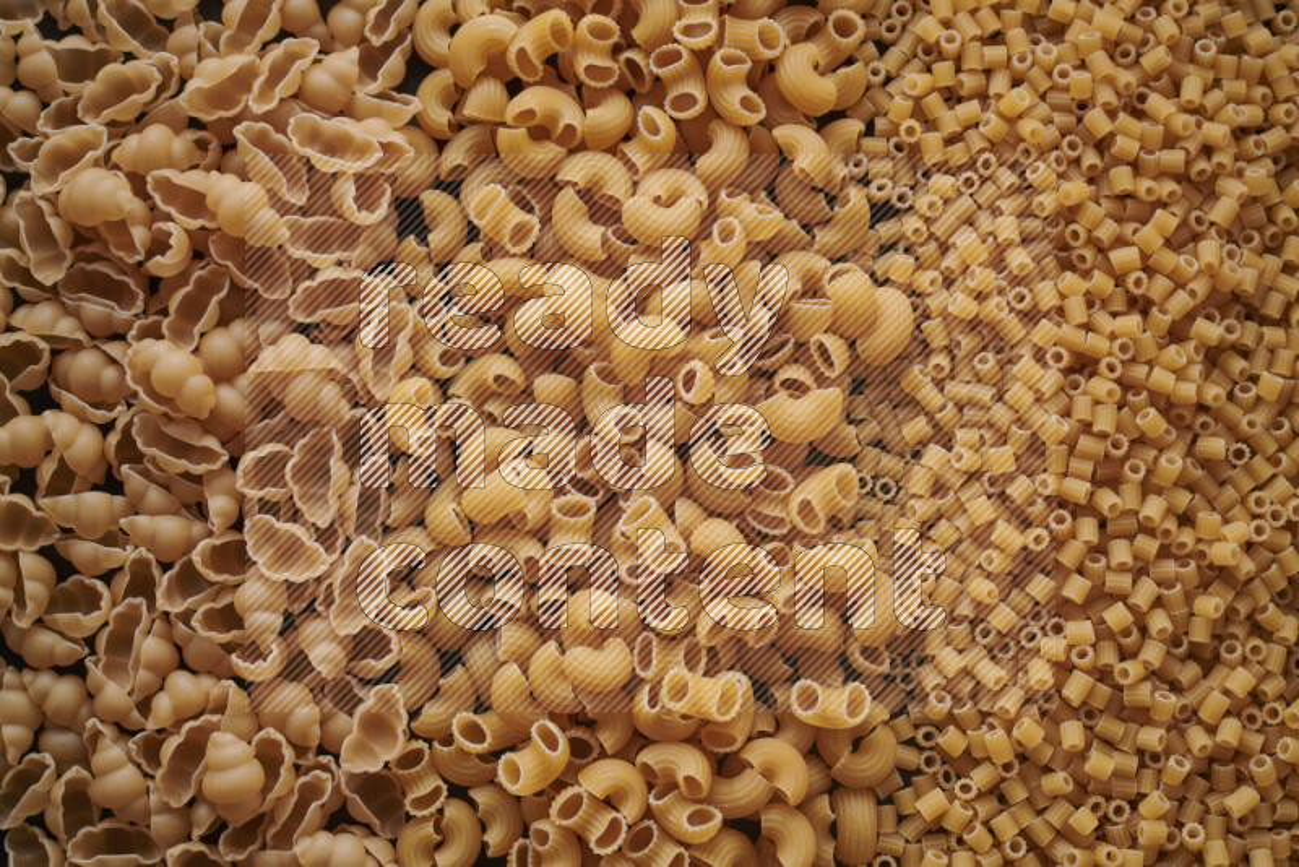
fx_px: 1805
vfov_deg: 27.0
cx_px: 650
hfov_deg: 39.6
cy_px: 434
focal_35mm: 50
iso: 160
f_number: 8
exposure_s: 1/100
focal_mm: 50
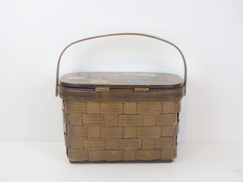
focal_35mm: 62
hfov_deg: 31.2
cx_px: 122
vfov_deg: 23.7
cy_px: 91
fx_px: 435
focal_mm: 11.1
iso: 125
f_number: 4.6
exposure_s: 1/40
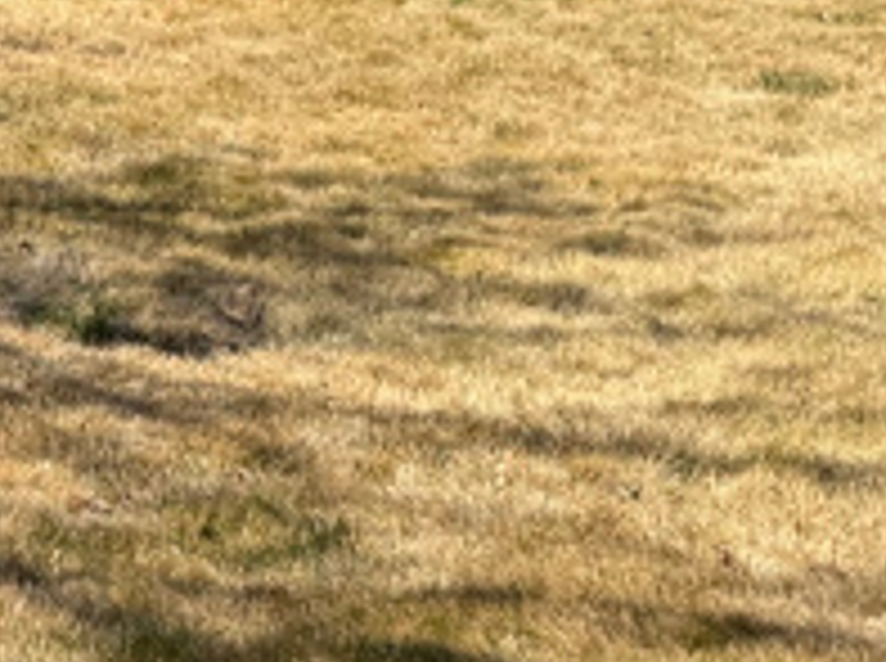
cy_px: -536
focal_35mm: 125
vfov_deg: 11.0
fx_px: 3194
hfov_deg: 14.4
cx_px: -549
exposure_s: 1/3021
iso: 80
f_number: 1.78
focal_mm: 6.76
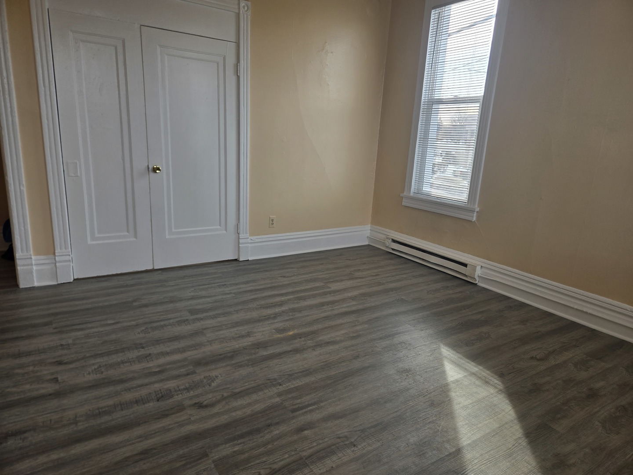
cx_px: 316
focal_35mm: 23
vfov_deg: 58.9
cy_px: 238
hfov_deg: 73.9
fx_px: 421
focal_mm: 5.4
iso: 25
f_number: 1.8
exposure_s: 1/195
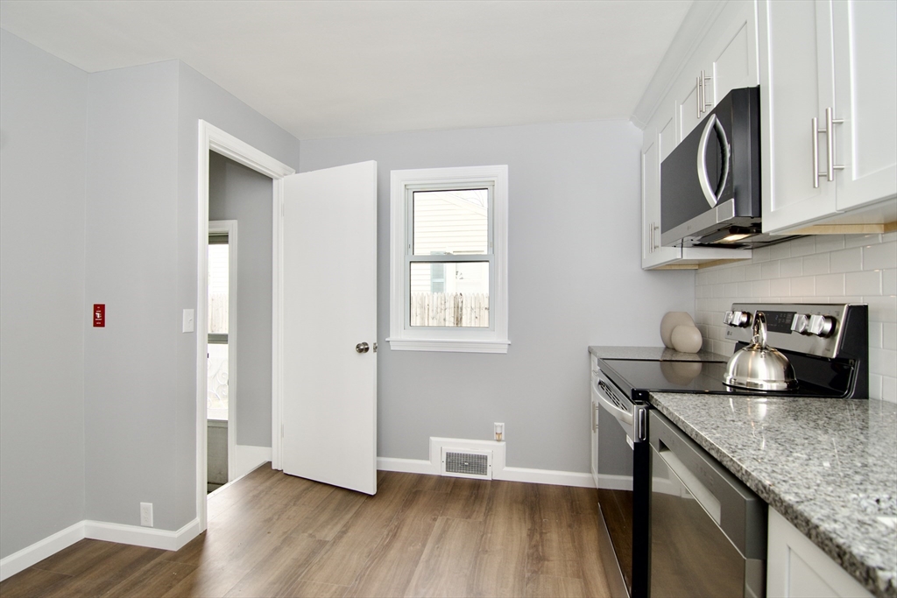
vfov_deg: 72.1
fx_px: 411
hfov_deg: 95.0
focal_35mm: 16
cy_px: 299
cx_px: 448
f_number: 5.6
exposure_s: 1/125
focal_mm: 11
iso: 320
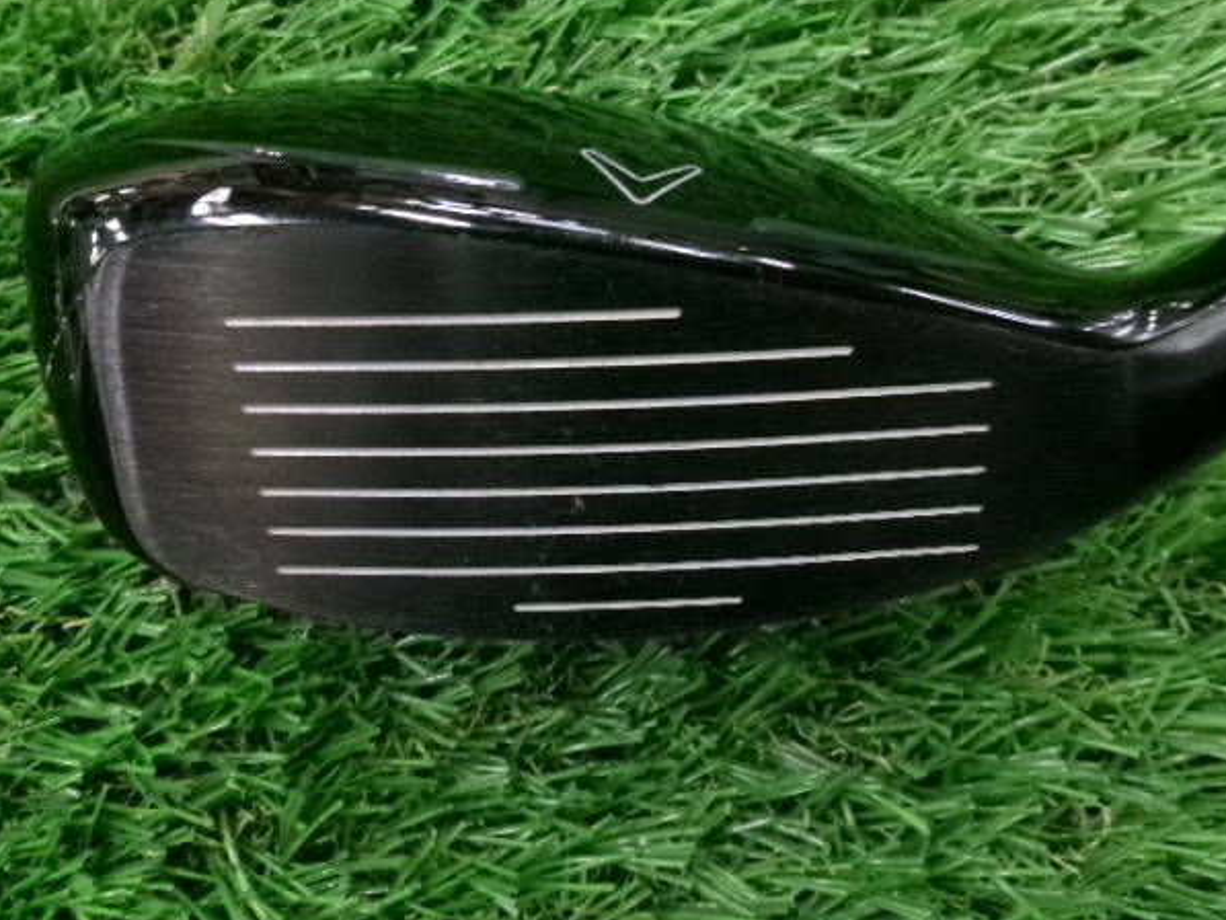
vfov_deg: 46.8
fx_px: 1063
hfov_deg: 60.0
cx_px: 618
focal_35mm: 30
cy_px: 448
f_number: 3.9
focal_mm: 5.1
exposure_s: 1/34
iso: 800
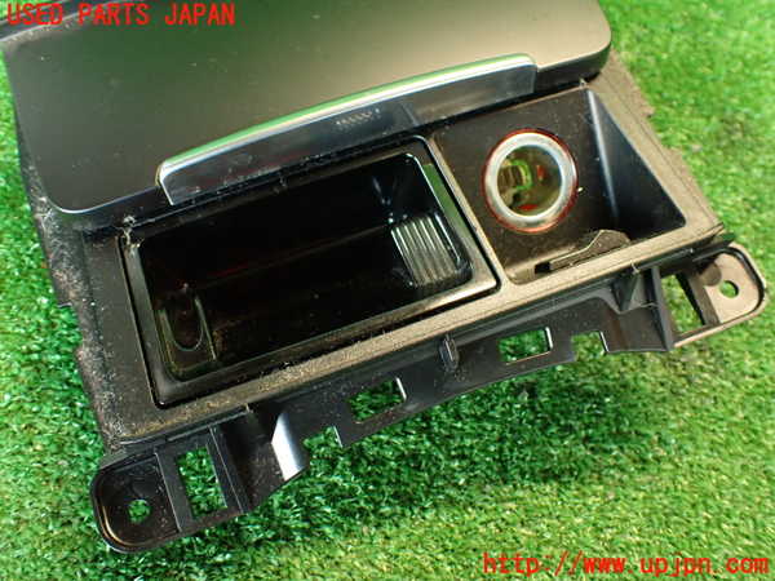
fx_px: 716
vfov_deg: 44.2
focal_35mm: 32
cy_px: 290
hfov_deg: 56.8
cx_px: 388
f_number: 2.4
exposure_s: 1/30
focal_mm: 5.79
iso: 640
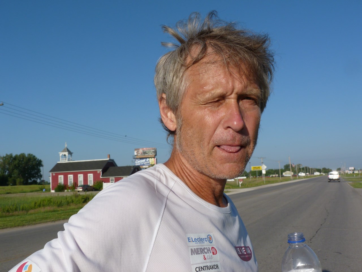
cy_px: 136
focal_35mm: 37
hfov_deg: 50.1
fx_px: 387
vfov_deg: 38.7
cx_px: 181
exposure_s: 1/640
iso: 80
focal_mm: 6.7
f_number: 5
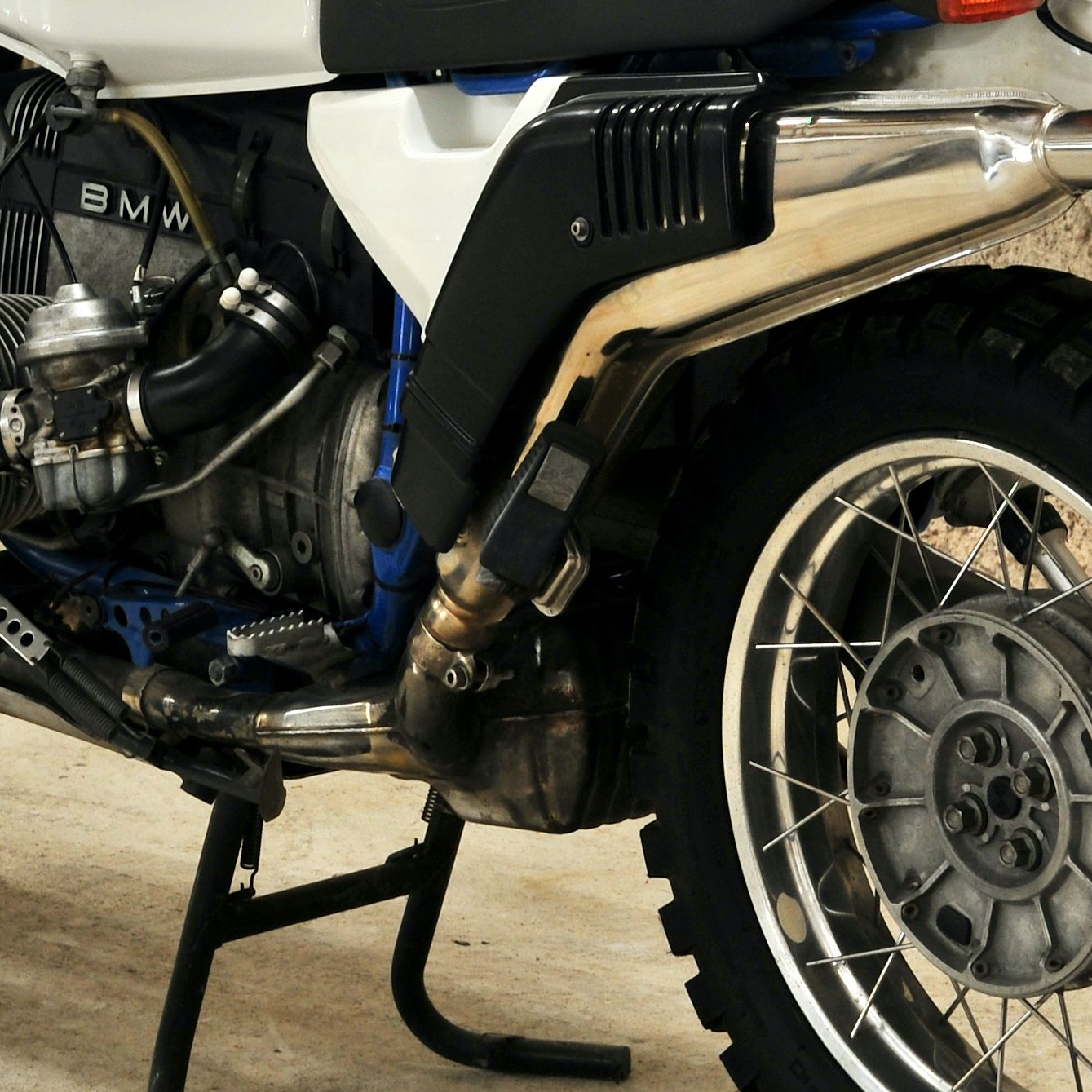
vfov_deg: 11.2
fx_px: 5532
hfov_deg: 11.3
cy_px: 199
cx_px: 550
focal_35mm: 155
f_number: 7.1
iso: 200
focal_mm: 38
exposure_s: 1/4
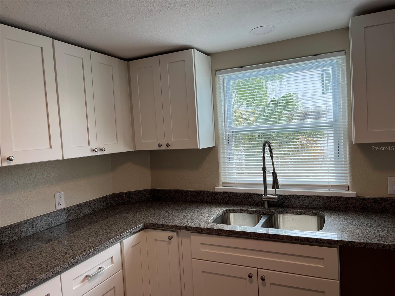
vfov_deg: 53.1
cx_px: 198
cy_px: 148
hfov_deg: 67.3
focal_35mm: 26
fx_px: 297
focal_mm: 5.1
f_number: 1.6
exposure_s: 1/233
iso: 40
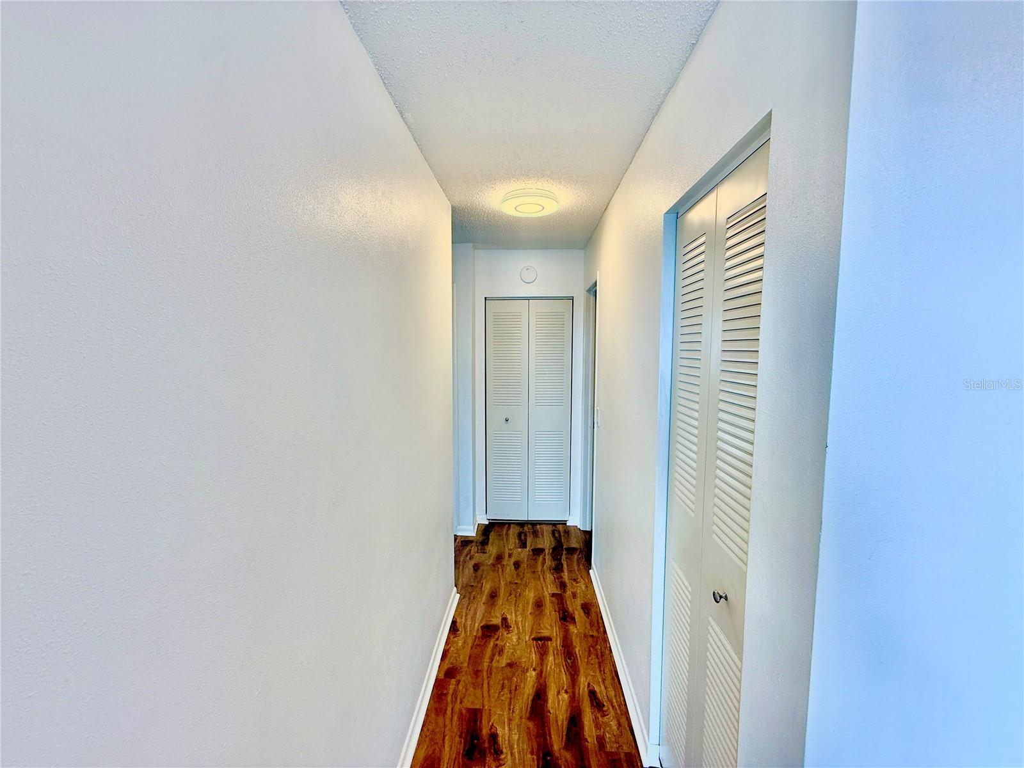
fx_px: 414
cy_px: 384
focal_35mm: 14
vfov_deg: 85.7
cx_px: 512
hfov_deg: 102.1
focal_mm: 2.22
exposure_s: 1/120
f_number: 2.2
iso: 64
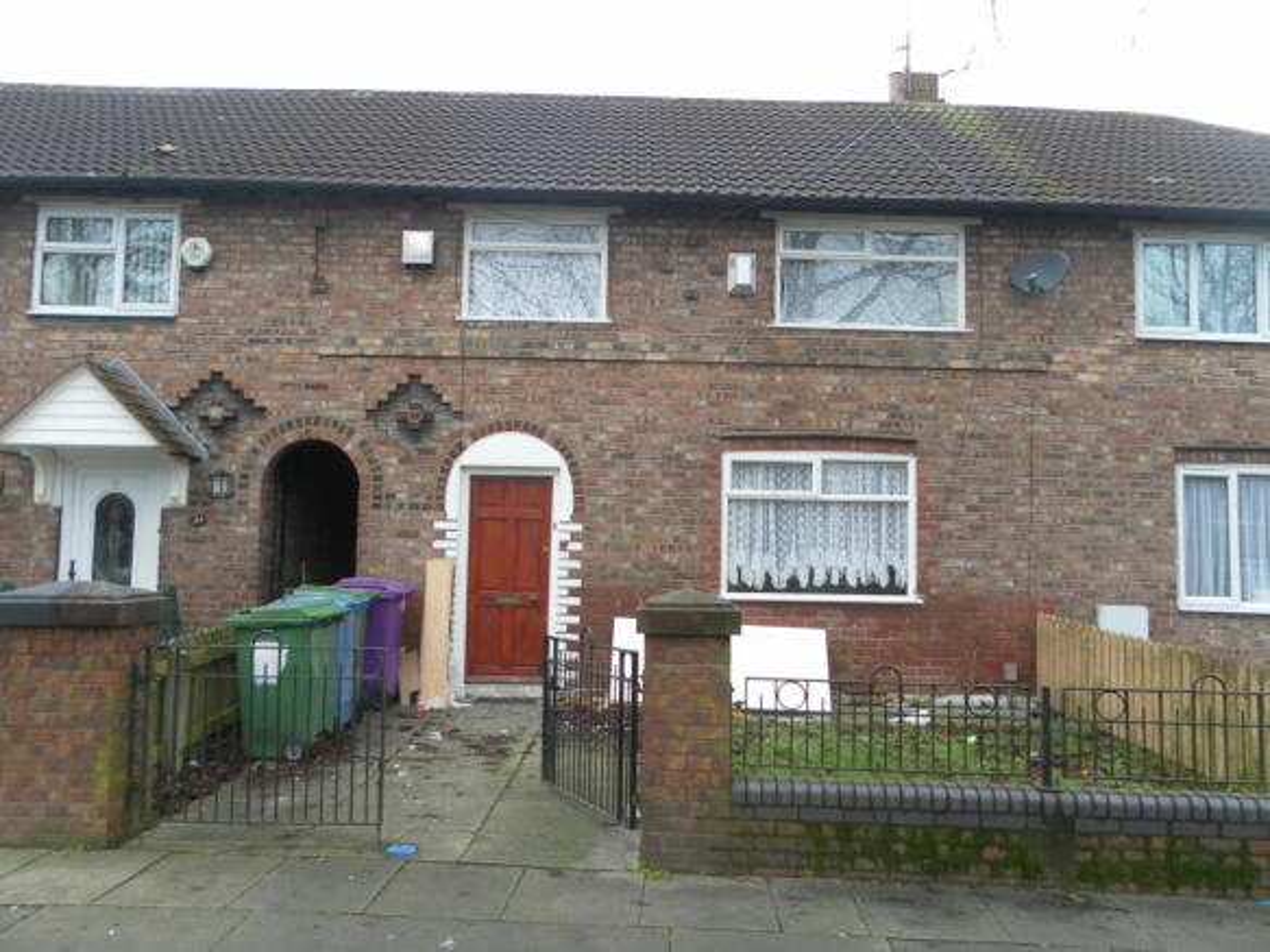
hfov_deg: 63.5
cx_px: 635
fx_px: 1027
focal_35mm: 28
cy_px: 476
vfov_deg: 49.7
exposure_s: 1/50
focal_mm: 4.9
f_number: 3.2
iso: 80
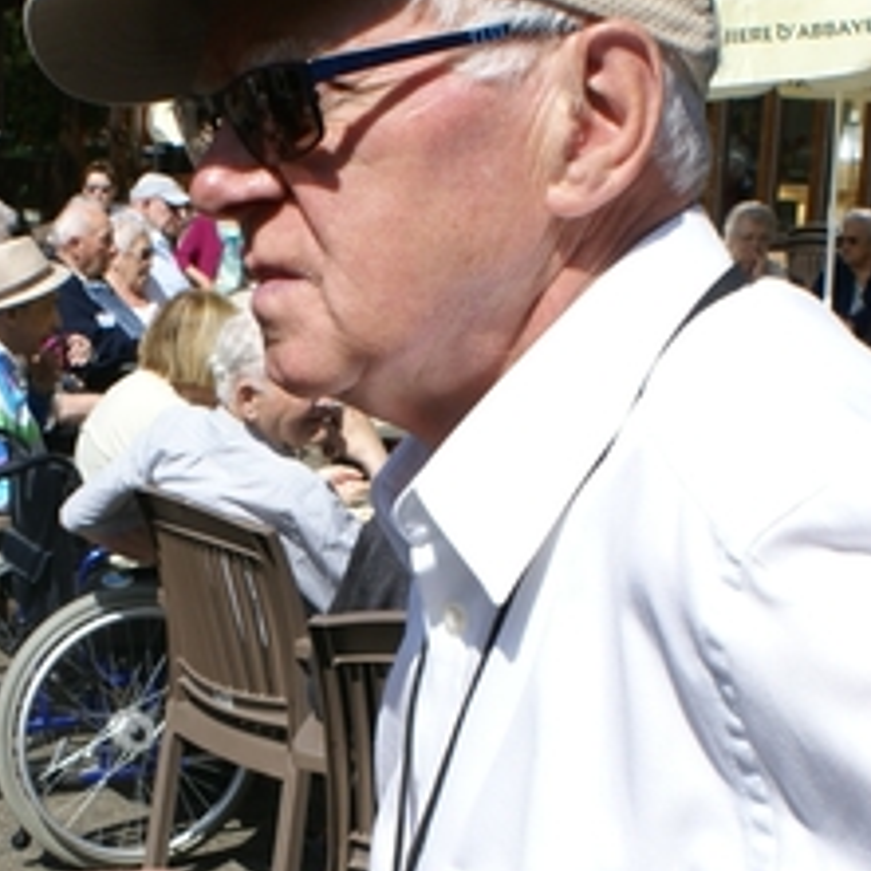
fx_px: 2164
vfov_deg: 22.4
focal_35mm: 76
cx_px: 260
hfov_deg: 22.6
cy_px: 717
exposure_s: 1/200
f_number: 10
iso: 100
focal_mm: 22
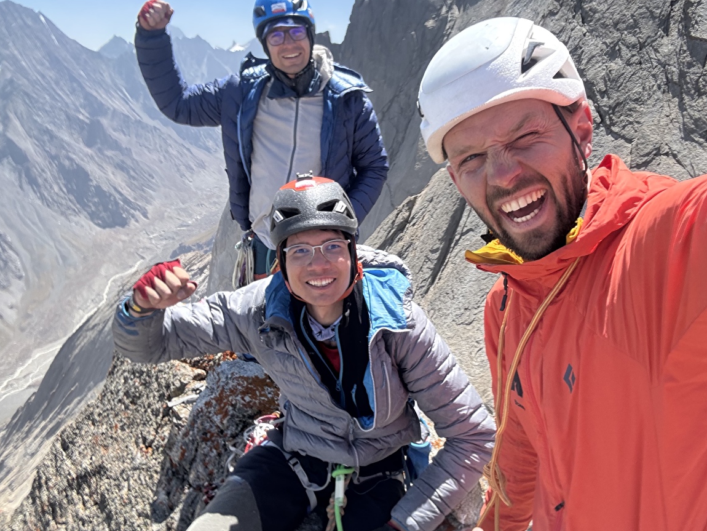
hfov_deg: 67.3
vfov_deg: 53.1
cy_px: 253
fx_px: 531
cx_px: 368
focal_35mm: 26
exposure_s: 1/487
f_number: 1.9
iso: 25
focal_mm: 2.69
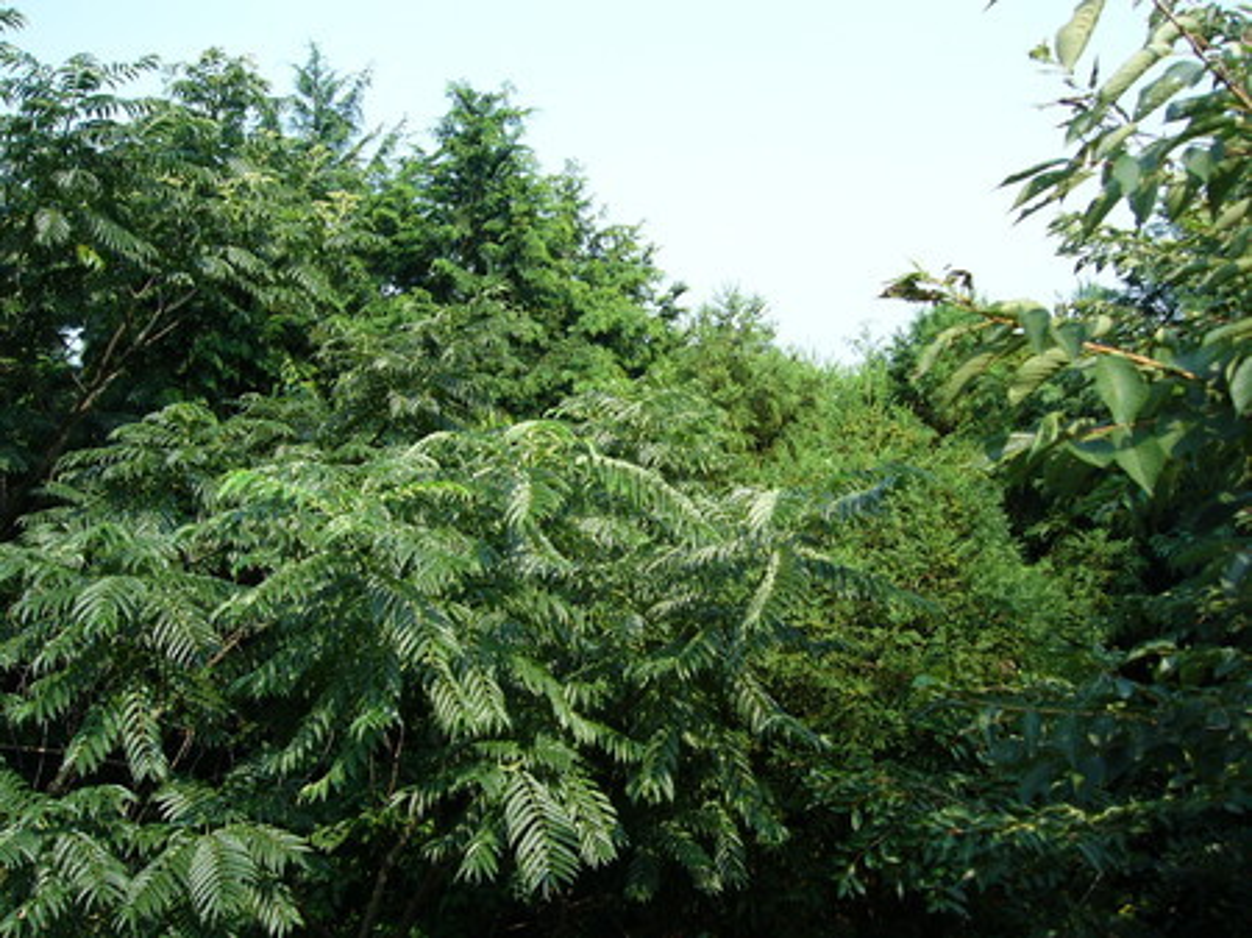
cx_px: 626
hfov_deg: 52.7
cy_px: 469
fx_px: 1265
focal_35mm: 35
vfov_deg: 40.7
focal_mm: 5.8
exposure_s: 1/60
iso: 100
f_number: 8
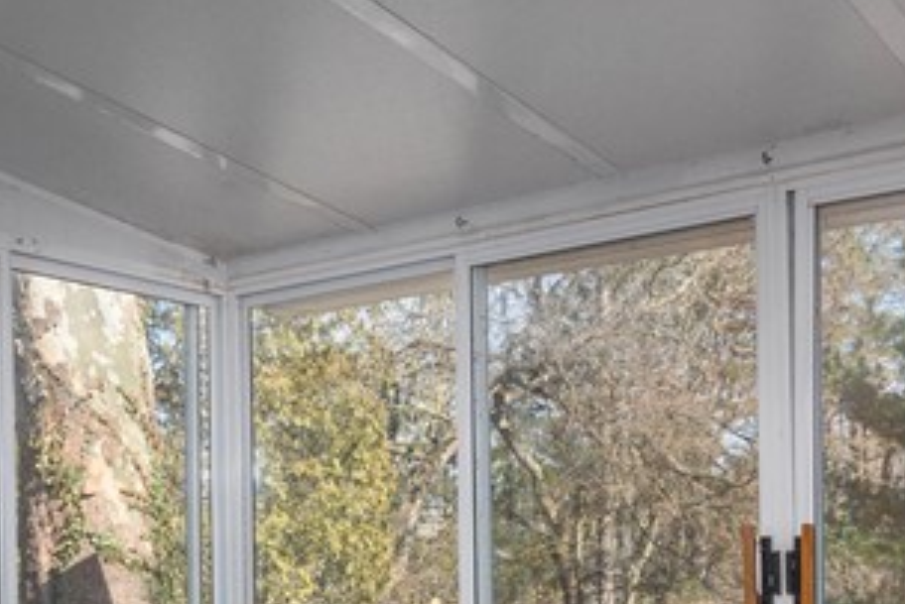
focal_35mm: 50
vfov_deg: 25.6
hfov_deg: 39.6
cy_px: 617
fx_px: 1257
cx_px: 472
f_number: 9
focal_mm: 14
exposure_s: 1/160
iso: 200
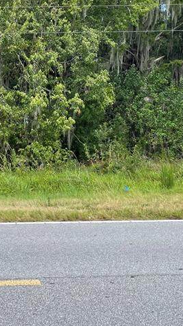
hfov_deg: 20.1
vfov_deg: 34.3
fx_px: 509
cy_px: 63
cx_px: 27
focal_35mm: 59
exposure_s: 1/1715
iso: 32
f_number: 1.6
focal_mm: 5.1
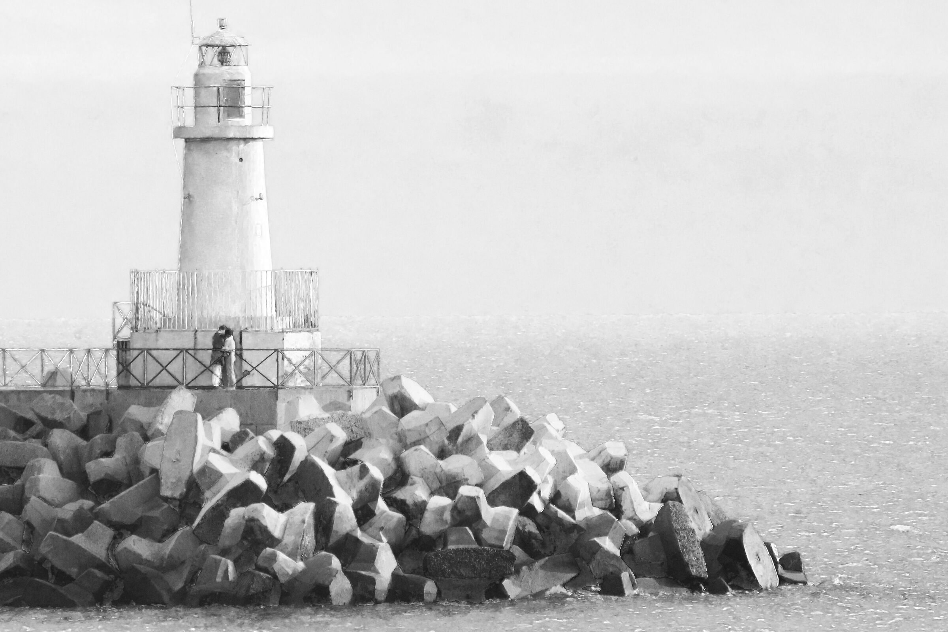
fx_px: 7898
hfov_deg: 6.9
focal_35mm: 300
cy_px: 316
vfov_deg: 4.6
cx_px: 474
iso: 2500
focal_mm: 300
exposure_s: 1/1250
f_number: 16
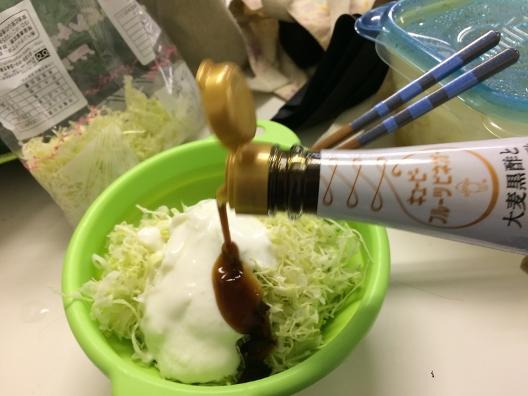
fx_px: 442
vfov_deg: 48.2
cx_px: 264
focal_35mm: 29
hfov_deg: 61.7
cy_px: 198
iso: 64
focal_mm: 4.15
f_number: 2.2
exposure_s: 1/30
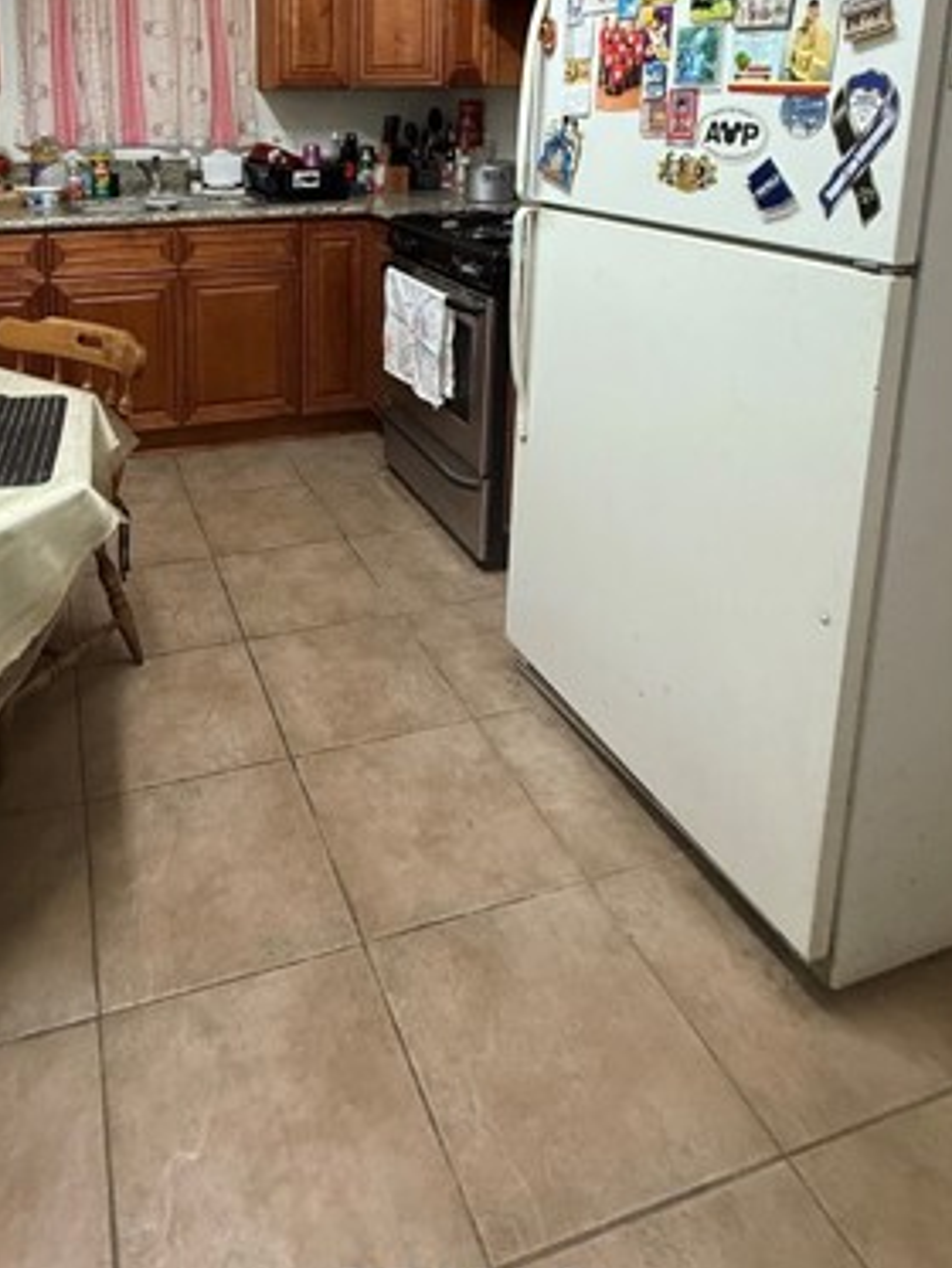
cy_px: 262
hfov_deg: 55.1
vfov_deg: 65.4
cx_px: 286
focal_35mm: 24
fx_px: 880
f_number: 2.2
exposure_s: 1/60
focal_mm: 2.22
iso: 400
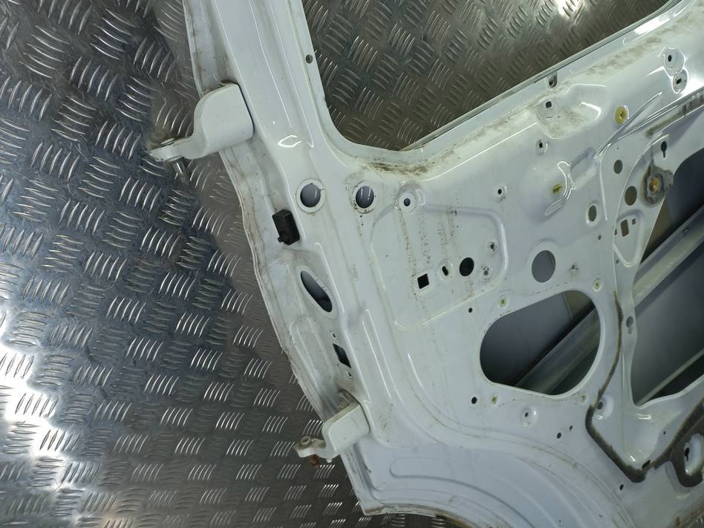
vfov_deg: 51.4
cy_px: 267
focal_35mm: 27
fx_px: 549
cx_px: 327
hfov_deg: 65.2
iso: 25
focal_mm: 4.6
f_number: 1.8
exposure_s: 1/50
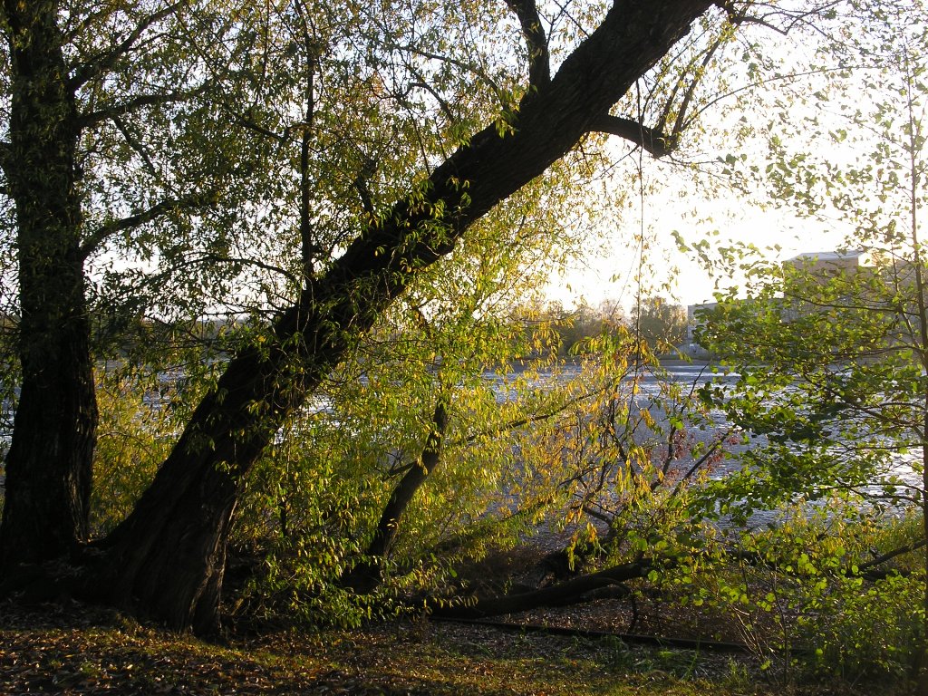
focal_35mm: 38
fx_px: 1019
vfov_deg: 37.7
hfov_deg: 49.0
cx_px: 464
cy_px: 348
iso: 100
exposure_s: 1/60
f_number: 4.5
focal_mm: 7.8
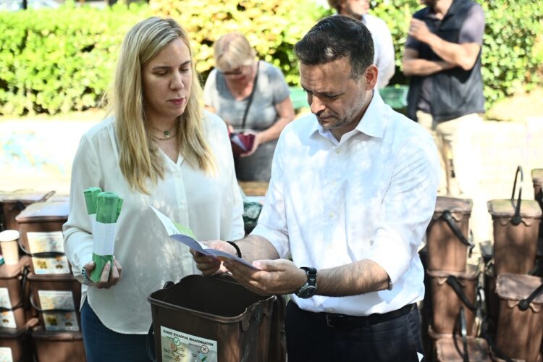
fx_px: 890
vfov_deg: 23.0
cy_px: 181
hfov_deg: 33.9
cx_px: 272
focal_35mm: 59
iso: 800
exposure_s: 1/800
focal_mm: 59
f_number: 4
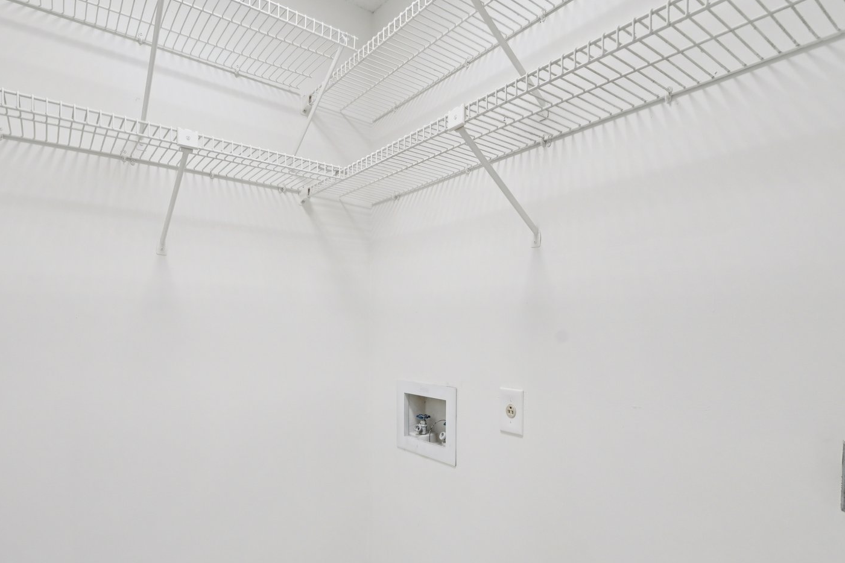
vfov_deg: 64.1
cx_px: 374
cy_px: 329
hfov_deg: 86.6
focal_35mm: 19
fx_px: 446
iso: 400
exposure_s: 1/25
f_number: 8
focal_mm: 13
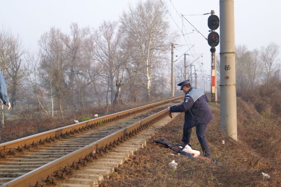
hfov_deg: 18.4
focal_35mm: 111
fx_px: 866
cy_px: 97
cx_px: 144
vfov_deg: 12.3
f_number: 5.6
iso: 200
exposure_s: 1/160
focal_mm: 70
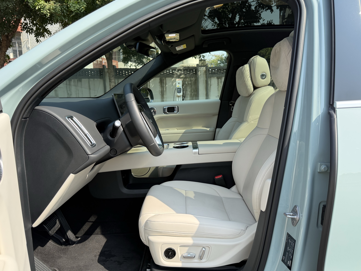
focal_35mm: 26
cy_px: 135
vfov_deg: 53.1
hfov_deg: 67.3
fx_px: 271
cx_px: 184
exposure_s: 1/1410
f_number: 1.78
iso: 100
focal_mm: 6.76
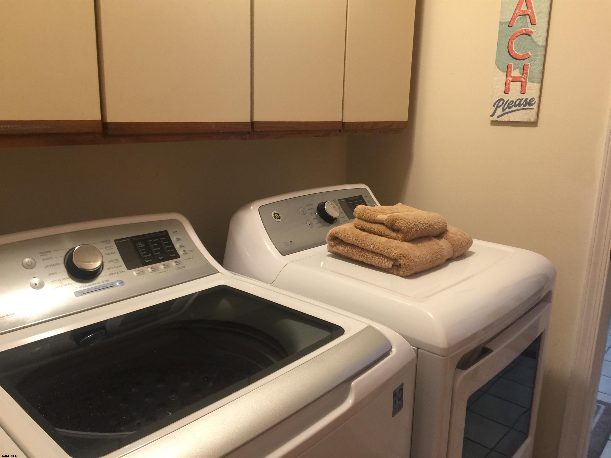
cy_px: 229
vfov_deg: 48.2
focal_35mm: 29
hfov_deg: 61.7
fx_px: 512
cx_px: 306
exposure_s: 1/15
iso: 40
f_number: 2.2
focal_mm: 4.15
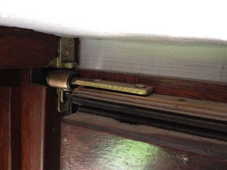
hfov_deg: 52.6
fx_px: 230
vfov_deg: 40.7
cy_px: 85
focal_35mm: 35
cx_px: 114
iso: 160
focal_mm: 4.28
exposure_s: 1/20
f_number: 2.4
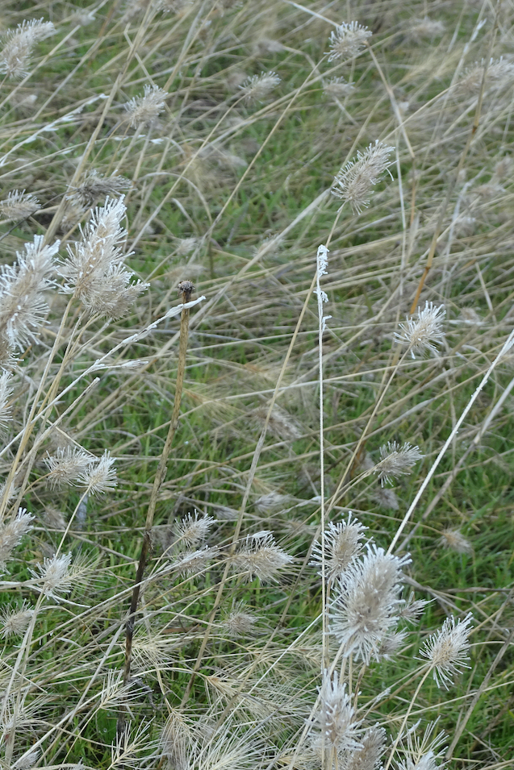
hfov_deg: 14.8
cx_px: 157
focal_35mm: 92
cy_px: 386
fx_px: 1969
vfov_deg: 22.1
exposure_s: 1/80
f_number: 4.5
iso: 80
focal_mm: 11.32
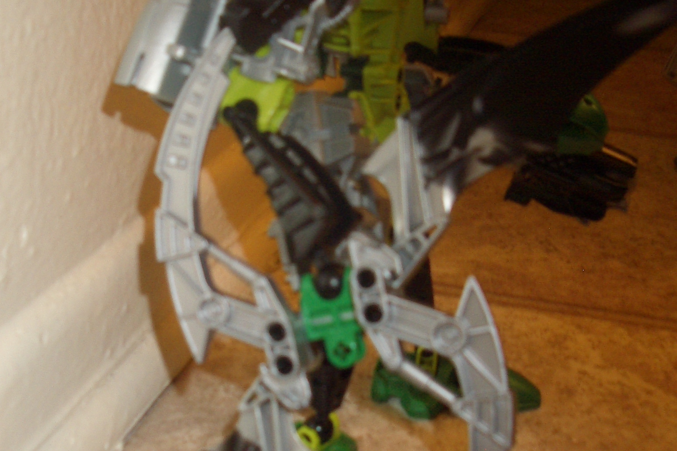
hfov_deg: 36.9
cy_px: 271
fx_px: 1015
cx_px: 328
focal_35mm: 54
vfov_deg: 25.0
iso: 100
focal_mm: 5.8
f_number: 2.6
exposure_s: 1/60
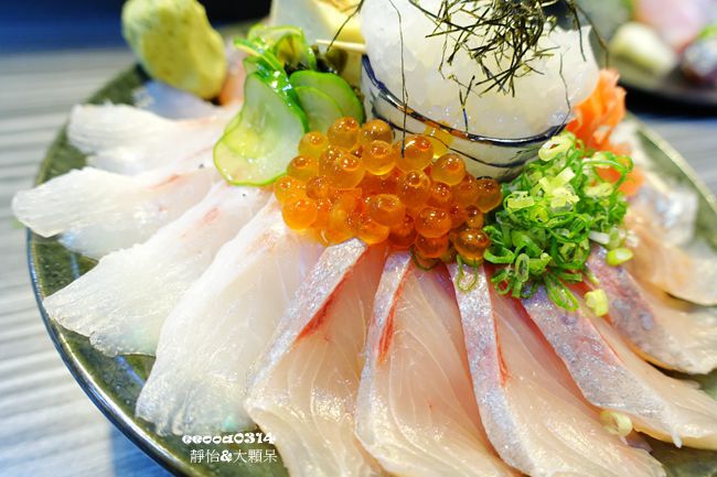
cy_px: 238
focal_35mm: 24
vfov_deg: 53.1
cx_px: 358
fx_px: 478
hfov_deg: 73.8
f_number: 2.5
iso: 640
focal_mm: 8.8
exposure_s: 1/25
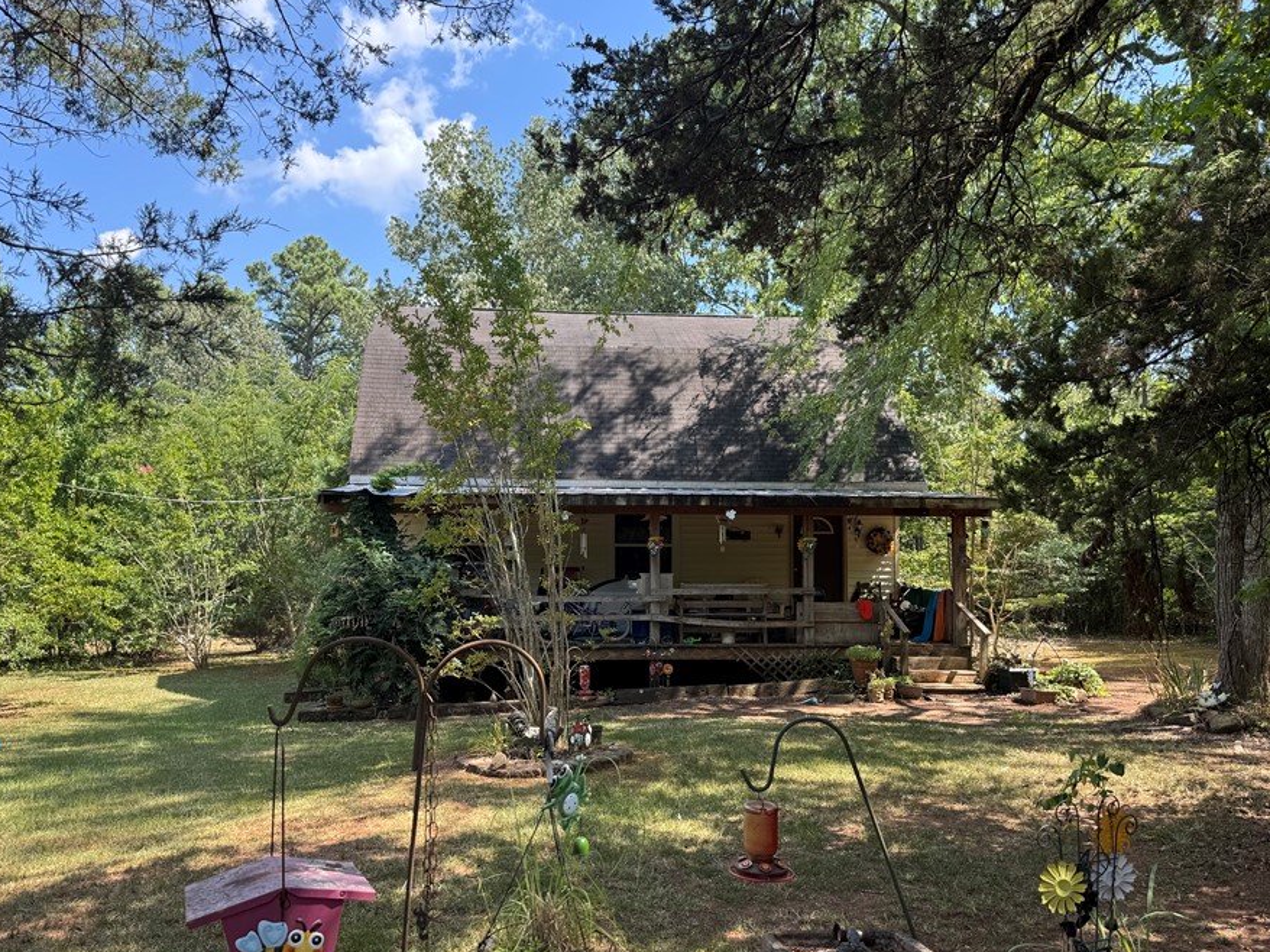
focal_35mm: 28
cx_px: 599
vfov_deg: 49.6
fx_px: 1027
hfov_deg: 63.4
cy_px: 524
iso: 80
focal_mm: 6.76
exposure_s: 1/802
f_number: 1.78
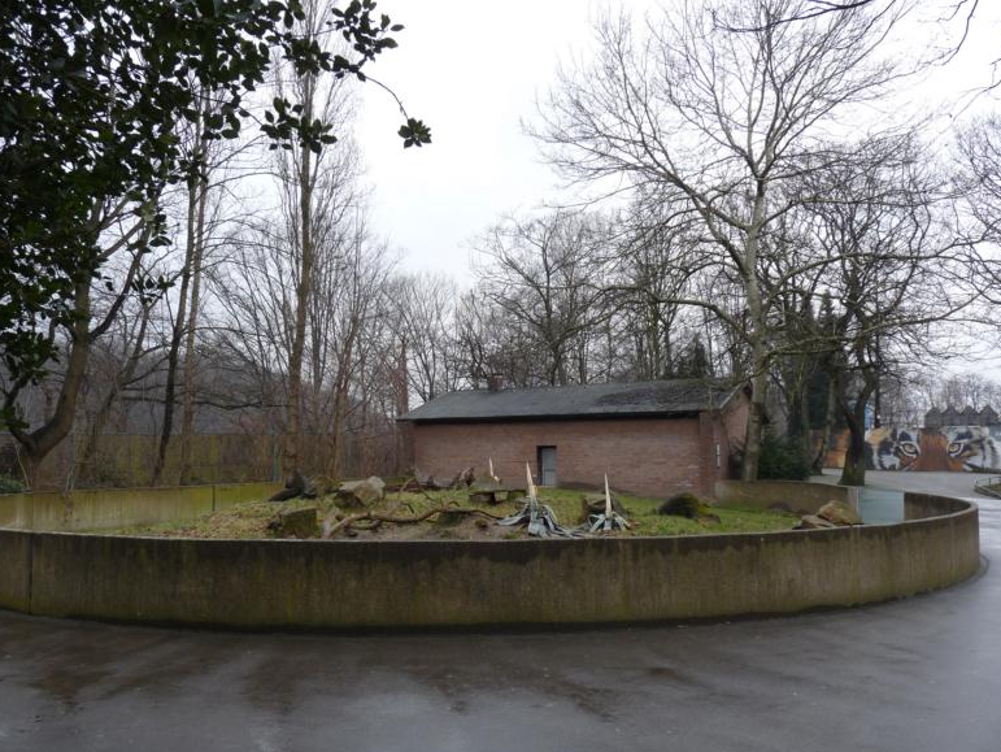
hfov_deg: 63.4
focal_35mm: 28
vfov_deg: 49.8
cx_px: 491
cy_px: 388
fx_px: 810
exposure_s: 1/100
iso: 100
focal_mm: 4.8
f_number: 3.6
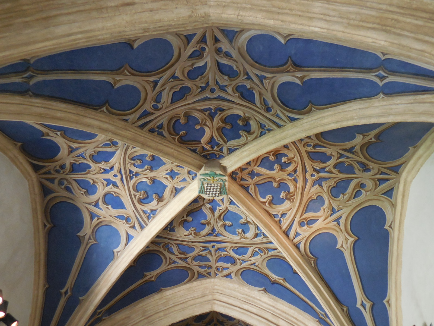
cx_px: 217
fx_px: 414
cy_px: 163
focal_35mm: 33
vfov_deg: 42.9
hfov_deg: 55.4
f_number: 3.7
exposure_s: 1/15
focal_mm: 5.9
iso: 400
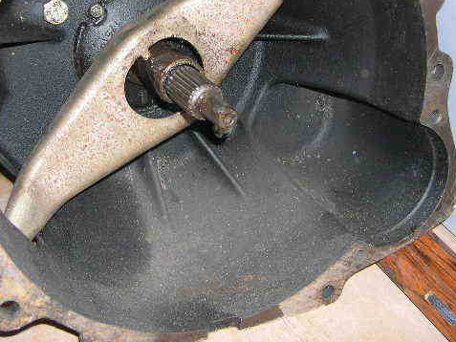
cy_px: 119
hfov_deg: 37.5
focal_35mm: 51
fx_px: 672
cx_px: 222
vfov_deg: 28.4
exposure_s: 1/60
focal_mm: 8
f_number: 2.8
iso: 100
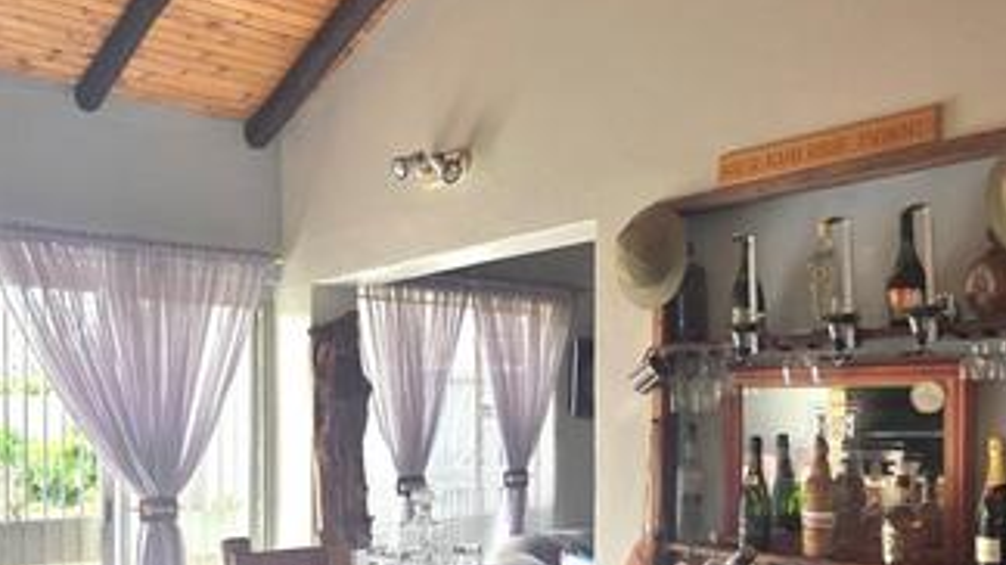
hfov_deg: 56.1
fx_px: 933
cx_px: 385
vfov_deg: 32.7
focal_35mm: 35
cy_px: 453
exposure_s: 1/101
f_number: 1.9
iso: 50
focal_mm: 2.2
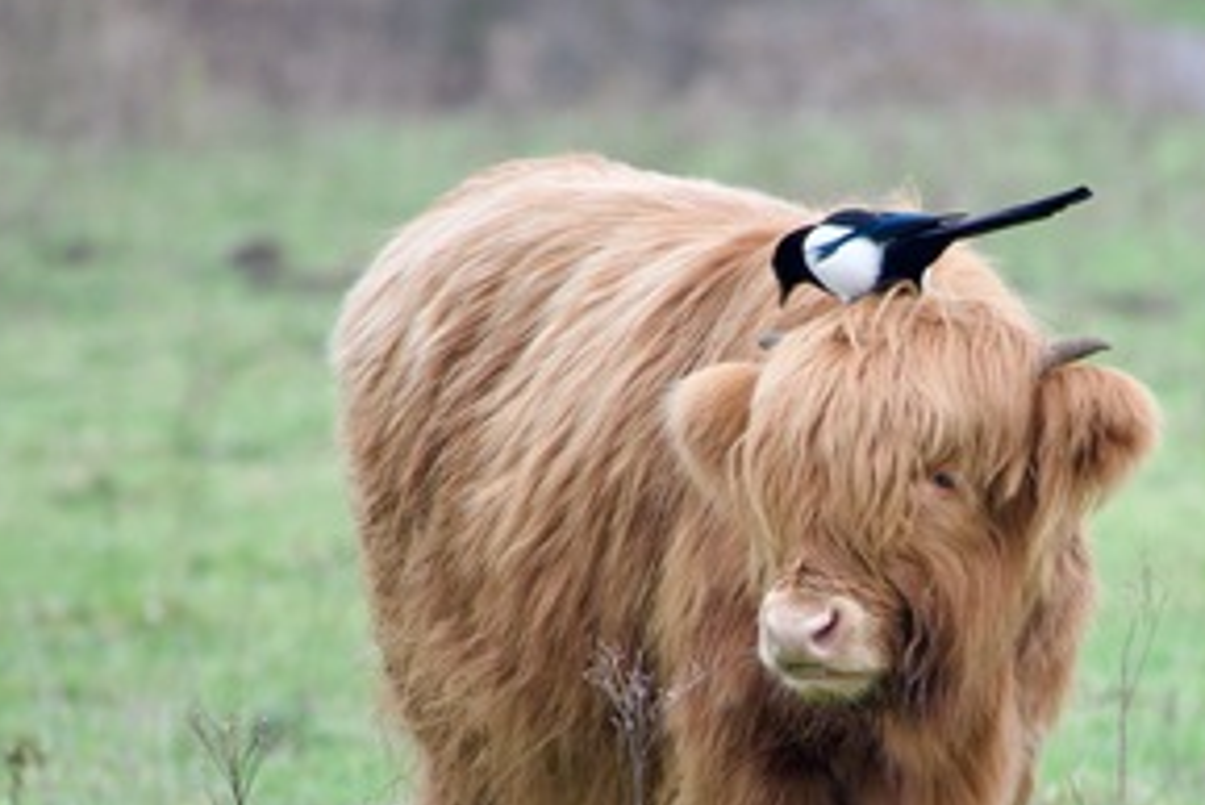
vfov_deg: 1.5
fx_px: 31746
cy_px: 619
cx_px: 892
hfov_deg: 2.2
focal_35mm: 948
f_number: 4
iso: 125
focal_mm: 218.32
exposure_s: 1/50
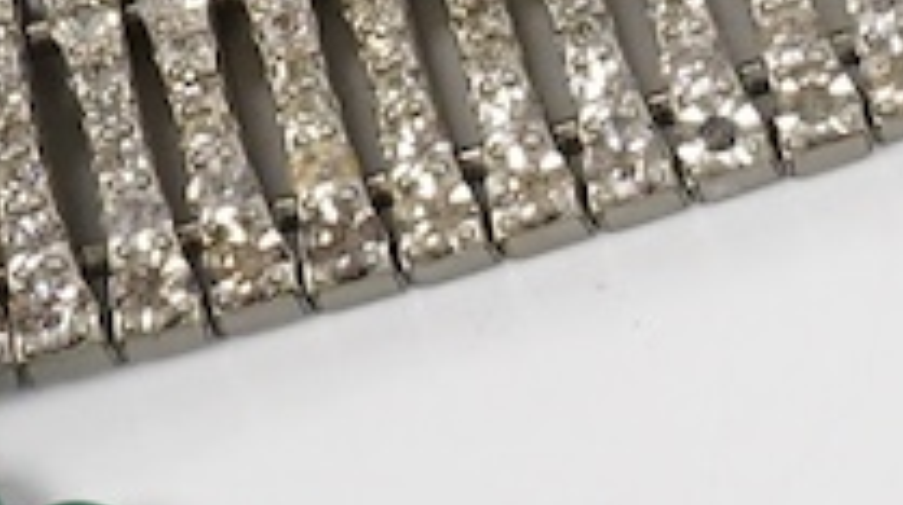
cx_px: 1644
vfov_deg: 4.8
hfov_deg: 8.2
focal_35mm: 254
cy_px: 449
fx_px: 6075
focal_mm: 30
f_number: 13
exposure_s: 1/160
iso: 2500
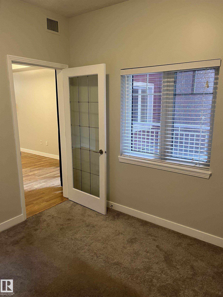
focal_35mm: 26
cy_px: 148
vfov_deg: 67.3
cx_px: 112
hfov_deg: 53.1
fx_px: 223
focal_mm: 5.1
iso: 250
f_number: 1.6
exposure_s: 1/60
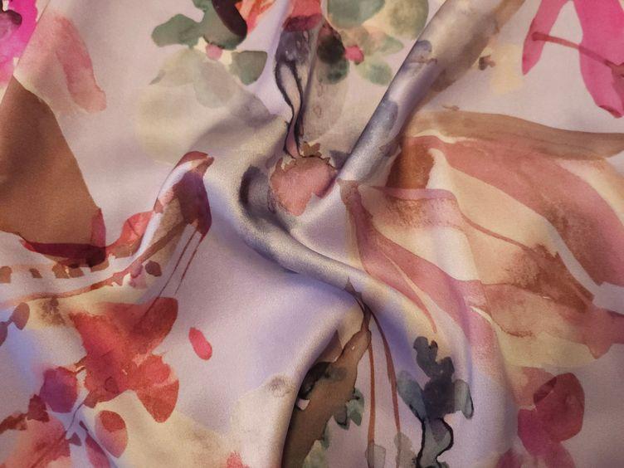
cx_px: 312
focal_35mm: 24
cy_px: 234
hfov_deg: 71.6
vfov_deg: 56.8
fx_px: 433
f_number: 1.8
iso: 640
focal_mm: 5
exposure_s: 1/500
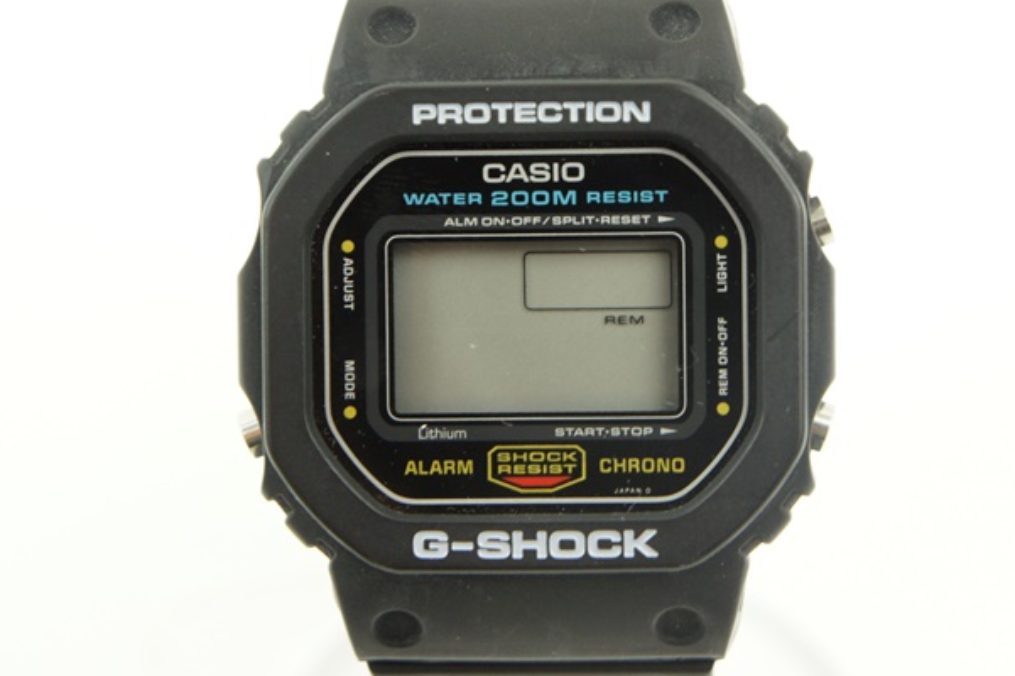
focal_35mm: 91
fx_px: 2551
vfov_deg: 15.1
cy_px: 349
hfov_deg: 22.5
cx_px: 542
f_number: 8
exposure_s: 1/20
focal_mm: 55
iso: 1600
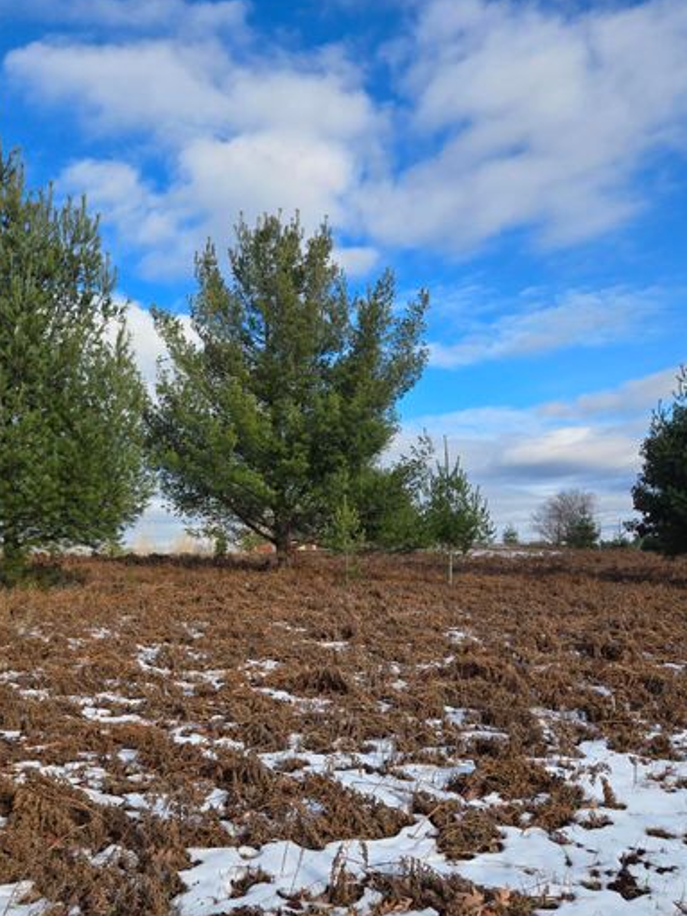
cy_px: 548
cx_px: 289
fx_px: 794
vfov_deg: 59.5
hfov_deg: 46.6
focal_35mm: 30
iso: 25
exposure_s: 1/1255
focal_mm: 5.4
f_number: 1.8
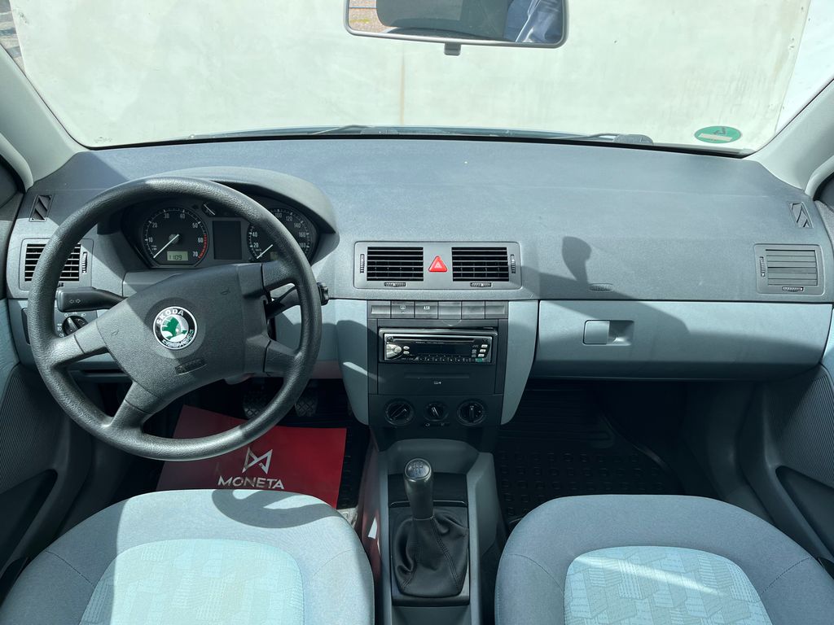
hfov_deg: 67.3
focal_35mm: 26
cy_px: 312
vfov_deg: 53.1
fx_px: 626
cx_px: 417
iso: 50
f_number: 1.6
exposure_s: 1/1106
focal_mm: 5.1
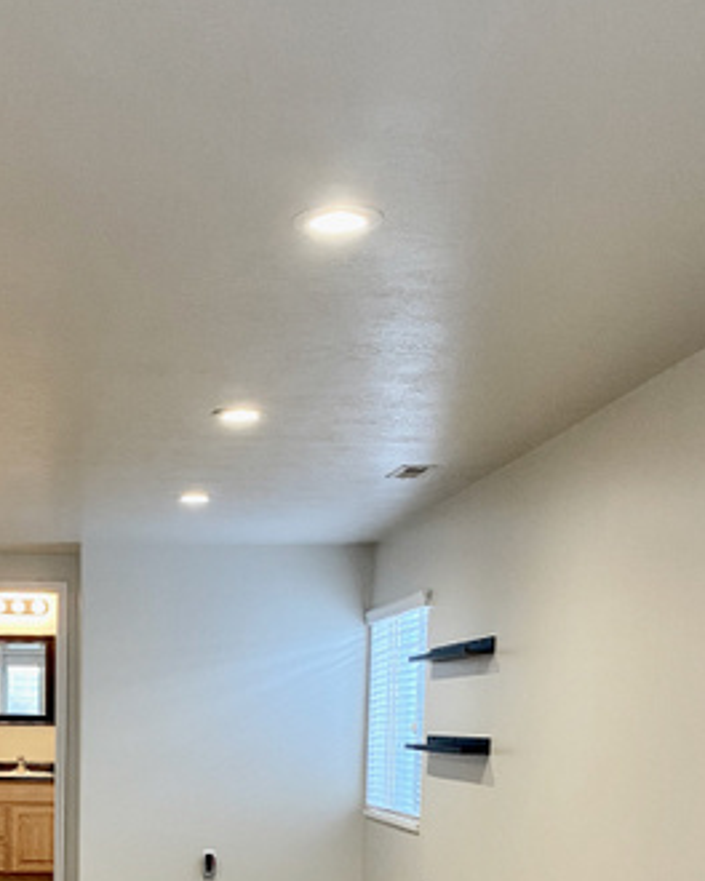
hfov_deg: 25.3
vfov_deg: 29.7
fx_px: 1539
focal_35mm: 59
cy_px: 886
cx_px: 118
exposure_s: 1/60
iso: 200
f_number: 1.8
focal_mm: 4.25
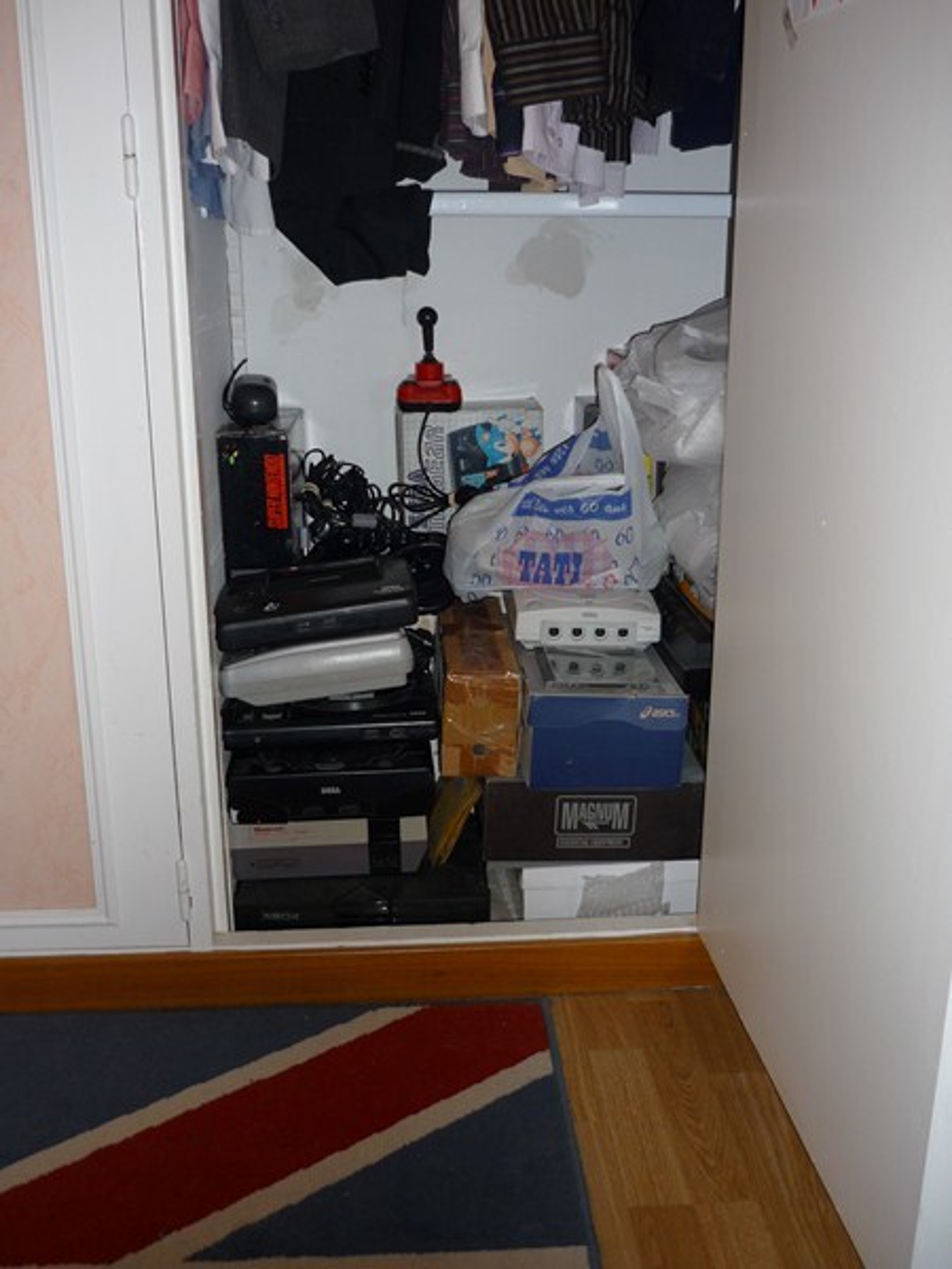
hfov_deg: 42.9
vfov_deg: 55.4
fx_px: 1210
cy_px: 634
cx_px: 476
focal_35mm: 33
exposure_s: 1/30
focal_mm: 5.5
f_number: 2.8
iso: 100
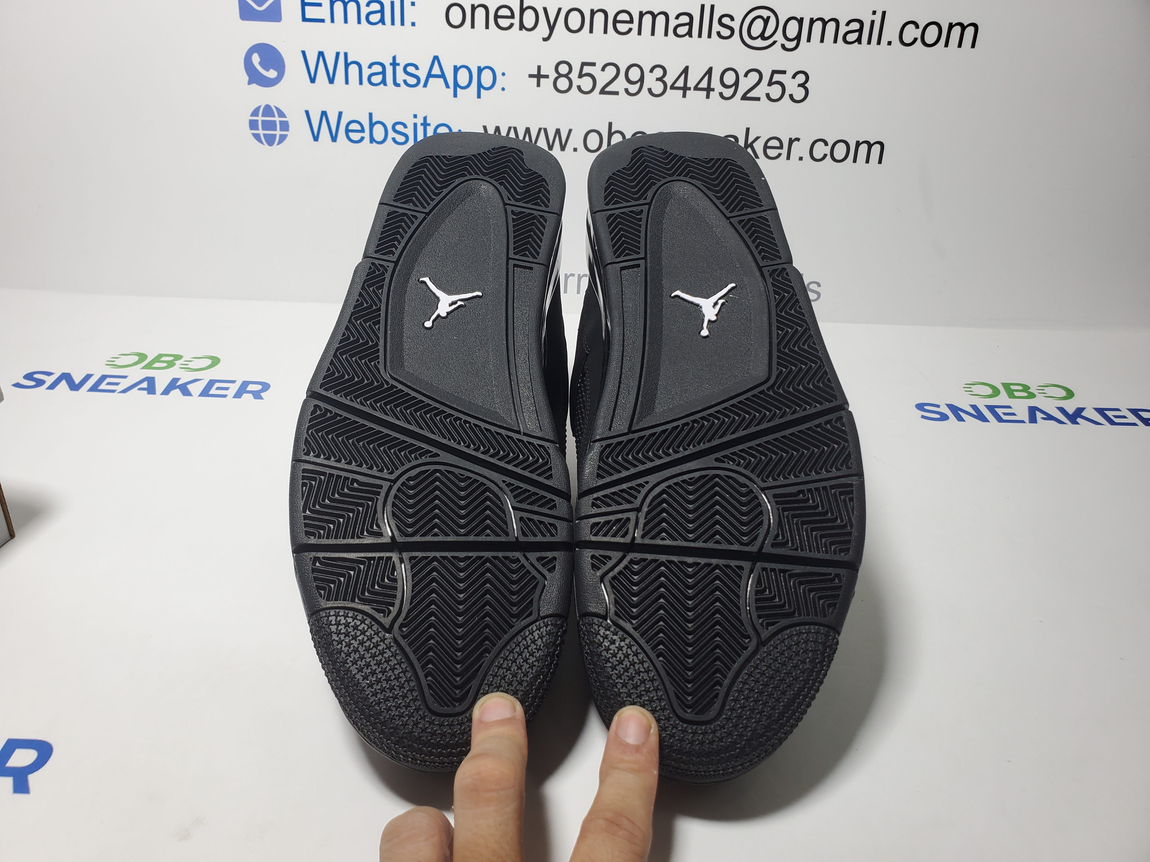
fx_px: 864
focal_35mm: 26
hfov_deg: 67.3
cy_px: 431
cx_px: 575
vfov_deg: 53.1
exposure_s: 1/176
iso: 50
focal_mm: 4.3
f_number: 2.4
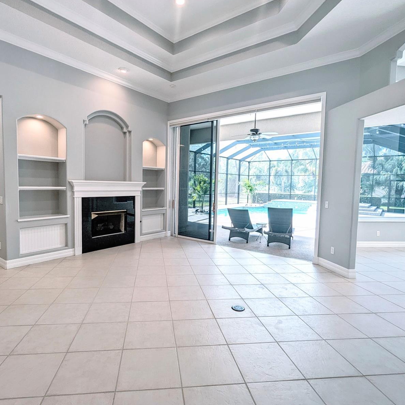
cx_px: 179
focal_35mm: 19
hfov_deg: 77.4
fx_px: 251
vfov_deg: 77.7
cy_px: 201
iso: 61
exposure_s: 1/120
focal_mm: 2.35
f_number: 2.2
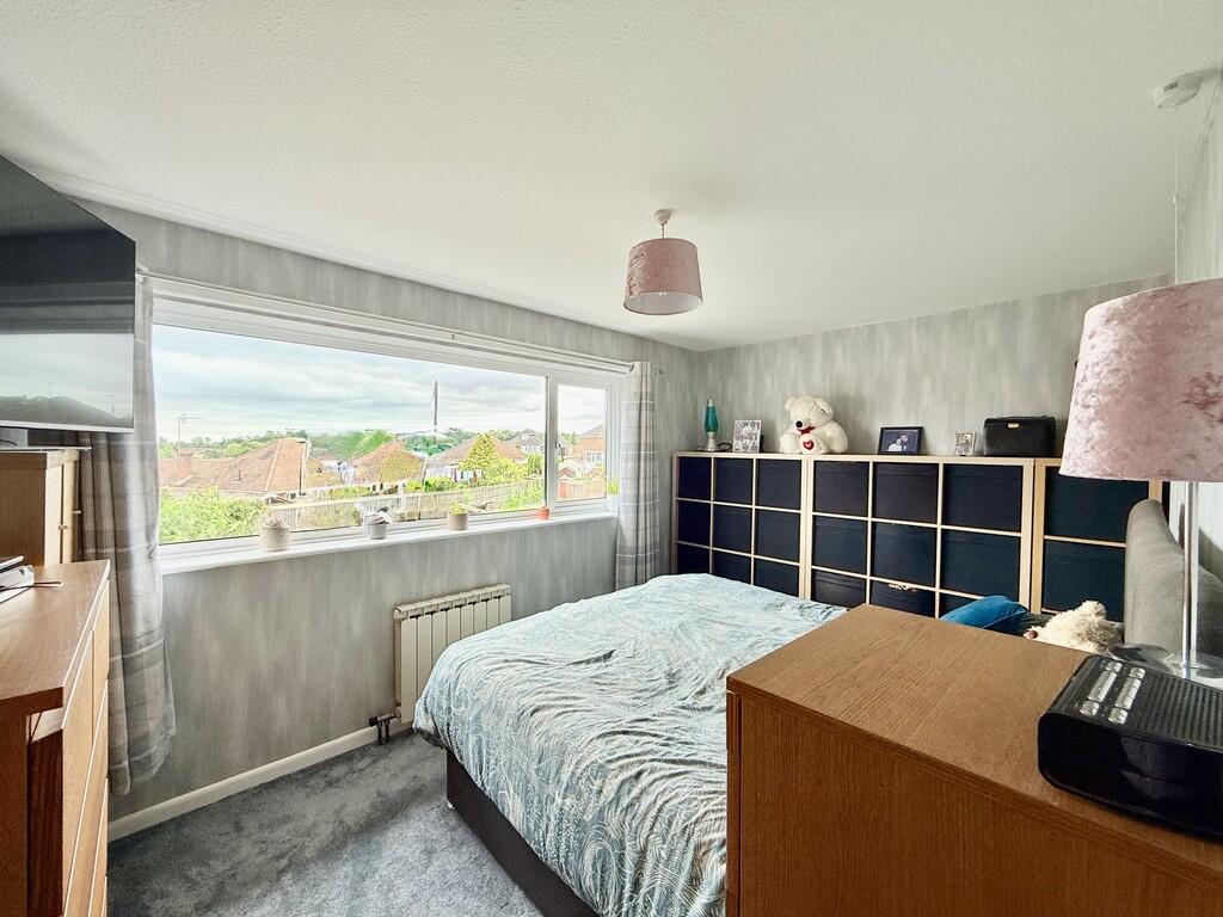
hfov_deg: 102.1
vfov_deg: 85.7
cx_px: 612
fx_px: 495
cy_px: 458
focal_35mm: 14
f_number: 2.2
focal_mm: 2.22
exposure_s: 1/198
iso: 50
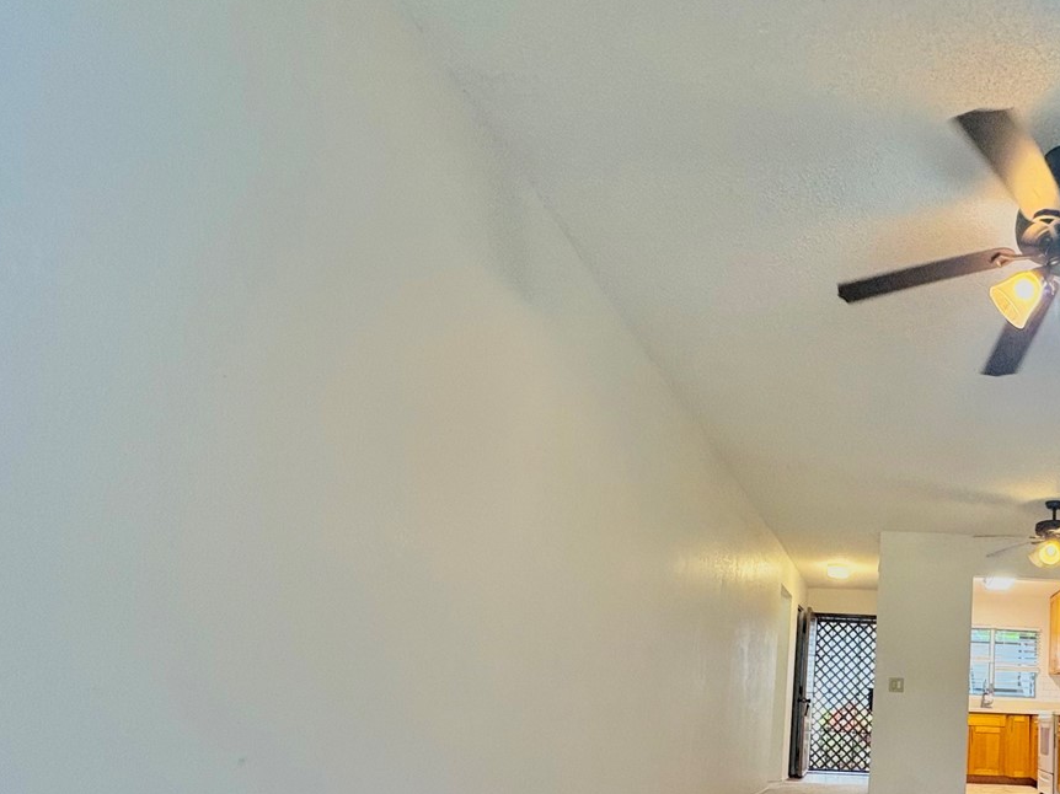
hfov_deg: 59.3
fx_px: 796
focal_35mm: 26
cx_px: 916
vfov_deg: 50.0
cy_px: 631
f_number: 2.2
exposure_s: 1/120
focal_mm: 2.22
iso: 400
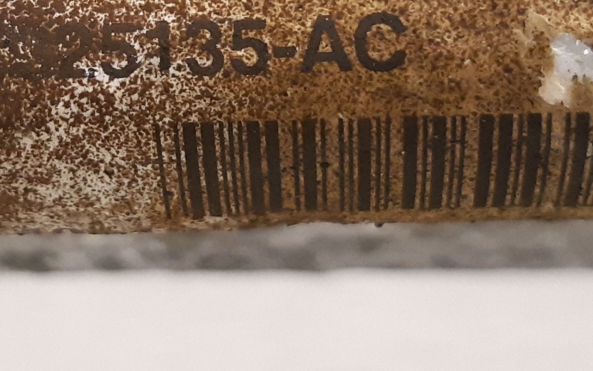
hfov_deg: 43.6
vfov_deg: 27.9
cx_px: 138
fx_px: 711
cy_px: 23
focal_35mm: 44
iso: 320
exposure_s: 1/50
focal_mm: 3.93
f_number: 1.7
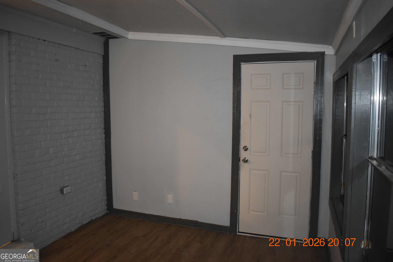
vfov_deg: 47.9
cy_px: 131
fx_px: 295
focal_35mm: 27
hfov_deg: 67.4
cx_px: 196
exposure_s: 1/60
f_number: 3.5
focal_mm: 18
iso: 1600
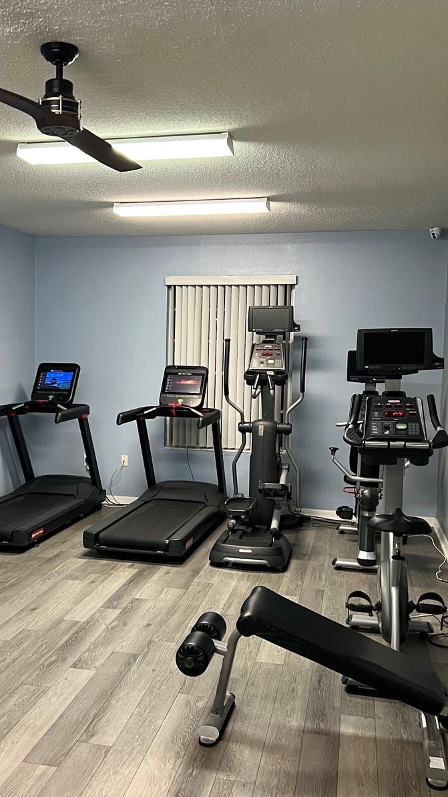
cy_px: 397
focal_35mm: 38
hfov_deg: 31.0
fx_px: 803
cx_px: 160
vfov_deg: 52.8
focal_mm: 5.7
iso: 250
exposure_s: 1/60
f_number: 1.5
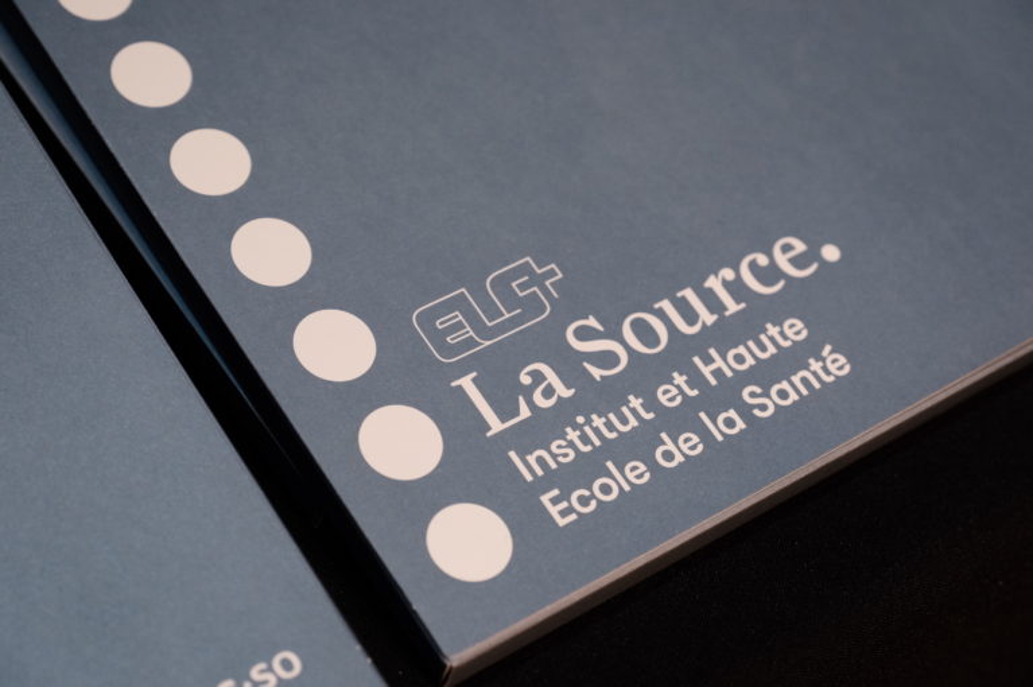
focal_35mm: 83
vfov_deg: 16.4
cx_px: 516
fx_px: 2380
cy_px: 344
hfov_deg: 24.5
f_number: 4
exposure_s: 1/100
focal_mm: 55
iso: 2500
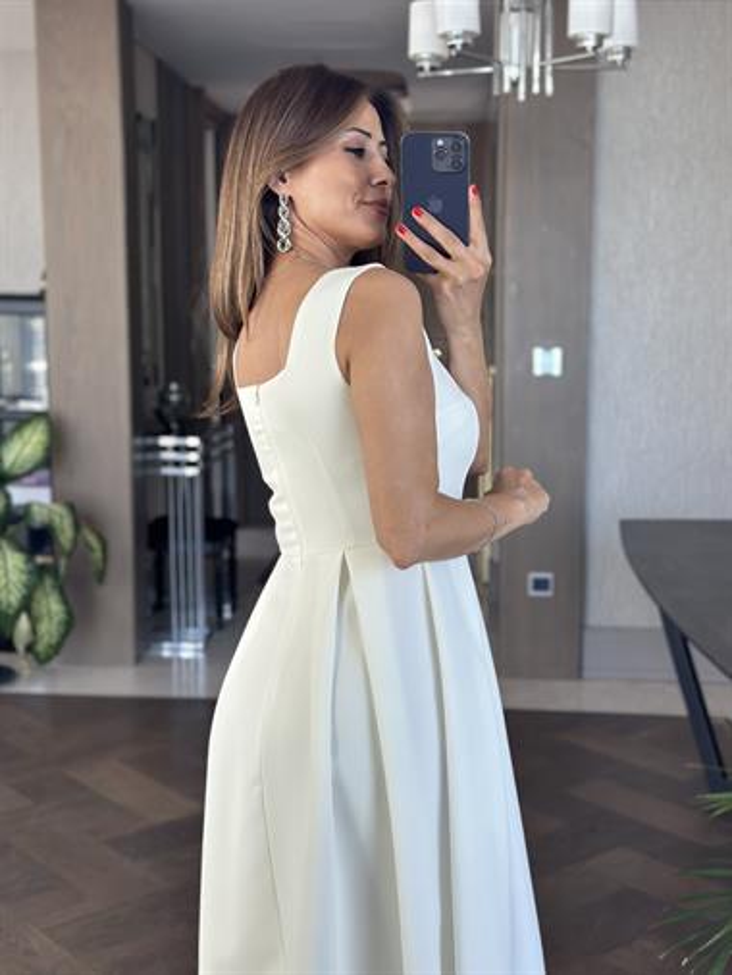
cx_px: 366
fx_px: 1352
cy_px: 488
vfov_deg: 39.6
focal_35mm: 48
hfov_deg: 30.3
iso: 125
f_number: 1.78
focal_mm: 6.86
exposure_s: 1/170
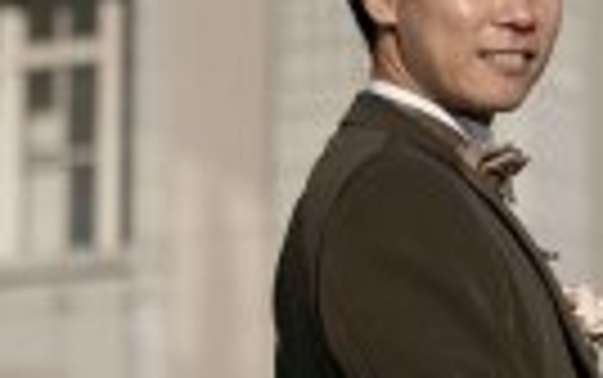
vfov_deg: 4.3
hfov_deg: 6.7
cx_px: 1066
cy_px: -115
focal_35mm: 305
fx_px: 5016
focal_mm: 50
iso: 100
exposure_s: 1/8000
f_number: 2
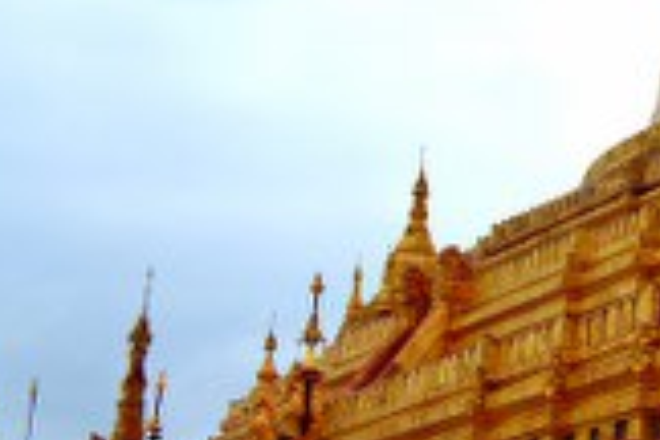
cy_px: 110
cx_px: 1137
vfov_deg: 13.6
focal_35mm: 100
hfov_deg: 17.2
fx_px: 1833
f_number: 9
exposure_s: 1/320
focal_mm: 18
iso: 100
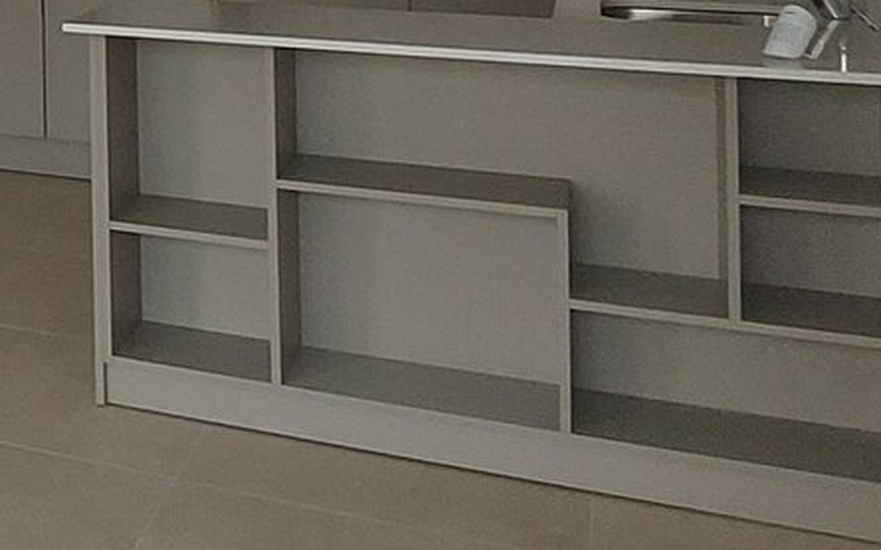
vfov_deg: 19.0
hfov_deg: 25.3
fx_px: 1488
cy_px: -212
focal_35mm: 62
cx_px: -428
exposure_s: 1/60
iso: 125
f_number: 2.2
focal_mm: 1.74
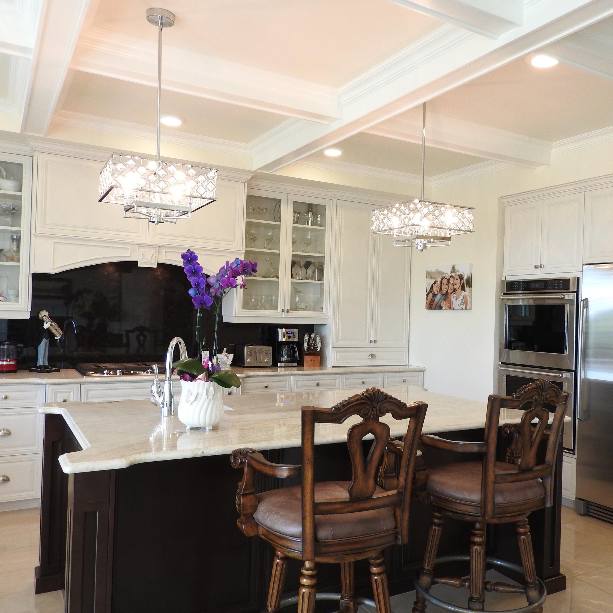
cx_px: 355
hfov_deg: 55.4
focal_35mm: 29
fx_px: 581
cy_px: 311
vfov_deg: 55.6
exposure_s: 1/30
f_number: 3.3
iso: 125
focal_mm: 4.3
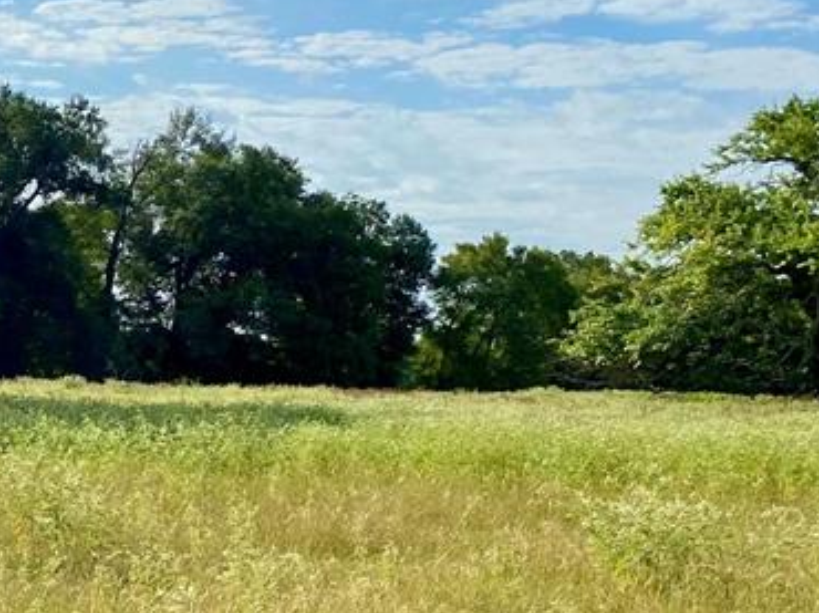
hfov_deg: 23.3
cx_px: -305
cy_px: 440
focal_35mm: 72
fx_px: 1702
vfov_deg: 20.3
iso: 32
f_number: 1.8
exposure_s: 1/5236
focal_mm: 4.25
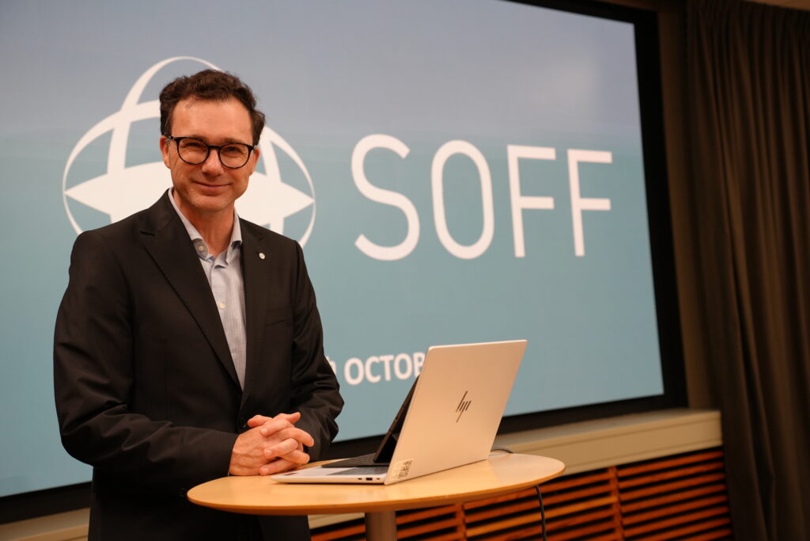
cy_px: 270
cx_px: 405
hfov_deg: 40.3
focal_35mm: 49
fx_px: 1103
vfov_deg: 27.5
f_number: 4
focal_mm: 49
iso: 1600
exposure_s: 1/160
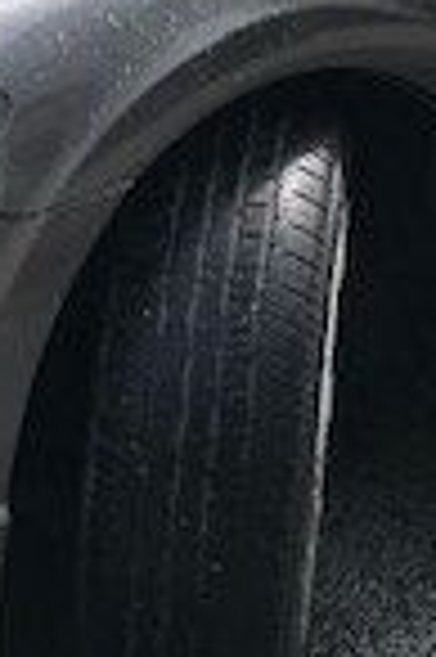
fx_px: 2331
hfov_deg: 10.7
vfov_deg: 15.8
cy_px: 27
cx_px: 157
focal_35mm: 128
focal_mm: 3.99
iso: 20
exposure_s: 1/948
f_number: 1.8
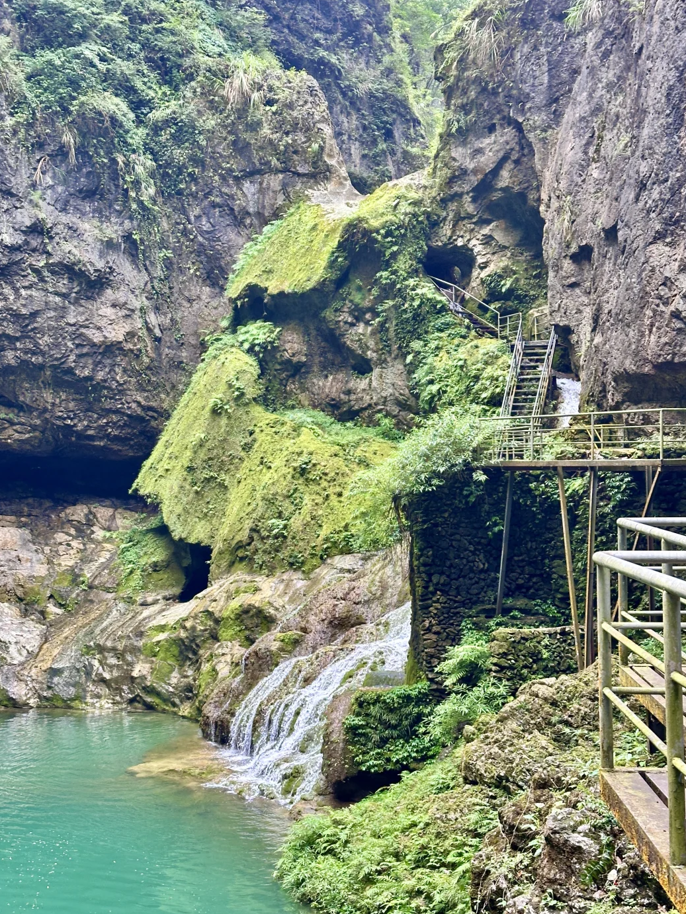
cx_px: 341
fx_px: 1321
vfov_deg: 38.2
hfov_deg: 29.1
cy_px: 467
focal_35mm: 50
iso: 80
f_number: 1.78
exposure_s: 1/89
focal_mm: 6.86
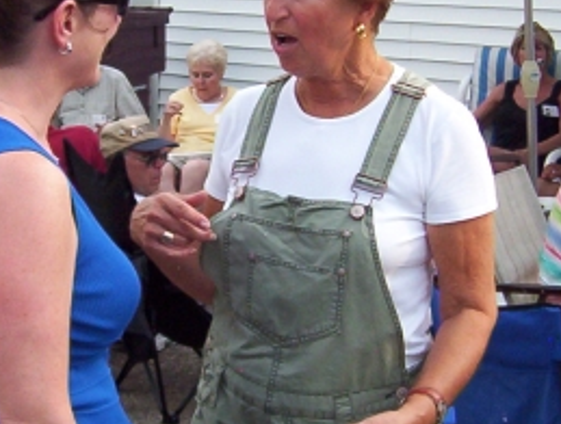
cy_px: 117
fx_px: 1626
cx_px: 201
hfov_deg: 19.5
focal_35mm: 100
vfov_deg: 14.8
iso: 100
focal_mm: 5.54
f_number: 2.76
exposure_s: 1/600
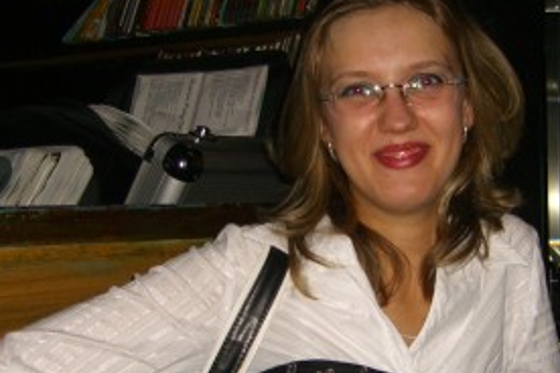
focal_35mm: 86
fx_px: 1338
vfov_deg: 15.8
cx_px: 361
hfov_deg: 23.6
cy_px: 272
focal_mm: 7.9
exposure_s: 1/60
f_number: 2.8
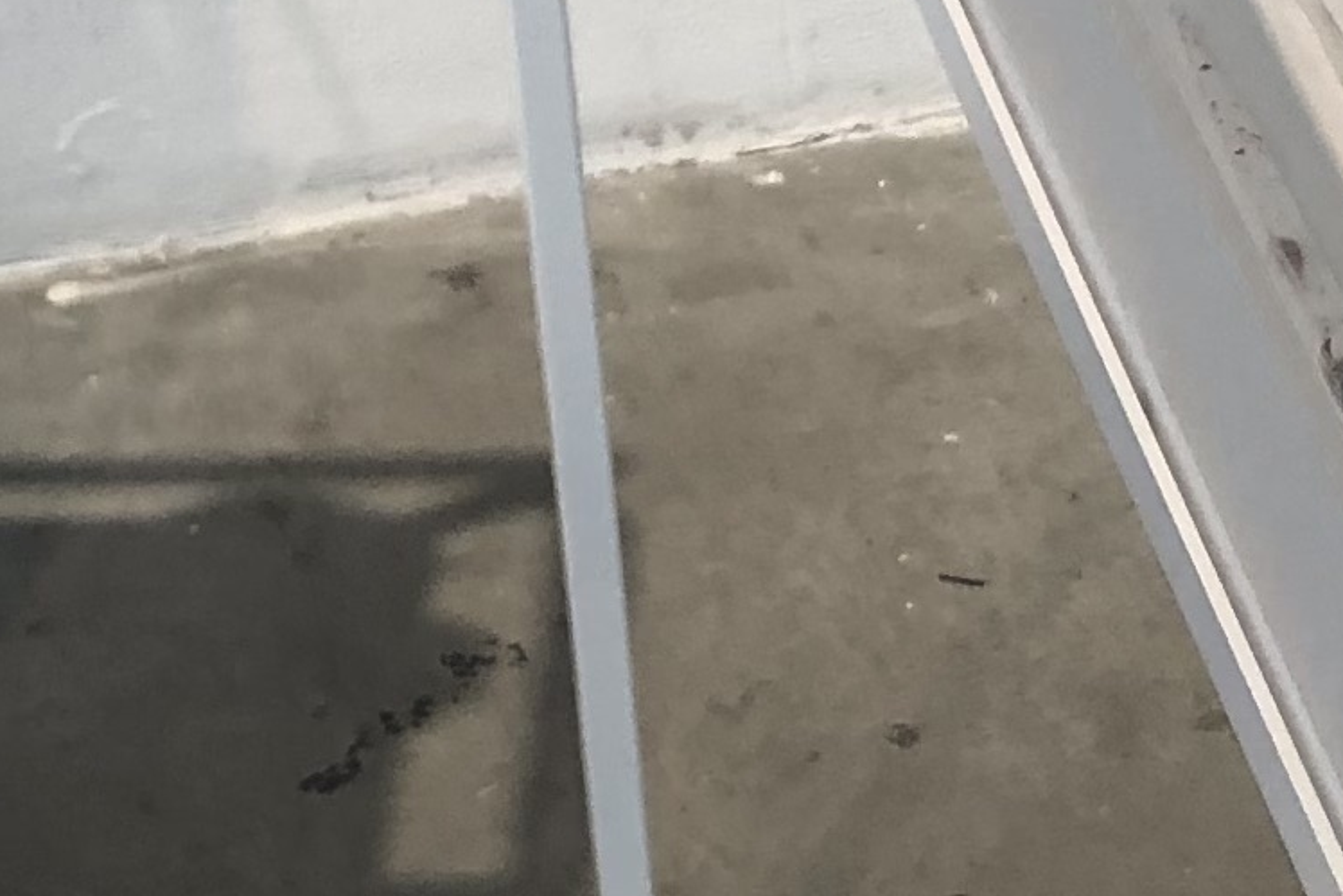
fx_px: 5858
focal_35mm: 157
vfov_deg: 8.7
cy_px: 135
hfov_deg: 12.9
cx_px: 1370
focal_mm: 3.99
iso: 25
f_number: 1.8
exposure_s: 1/33
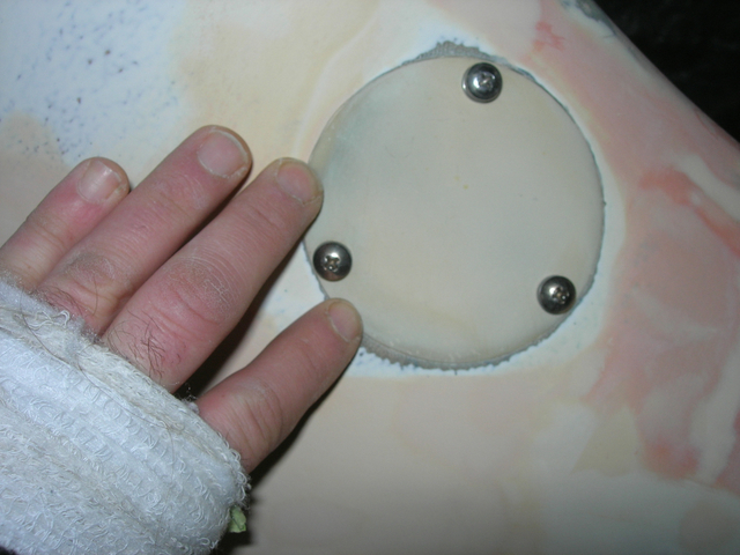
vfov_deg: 37.7
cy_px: 278
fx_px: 812
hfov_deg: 49.0
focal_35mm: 38
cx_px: 370
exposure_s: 1/60.1
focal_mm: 7.8
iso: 64
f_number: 4.8
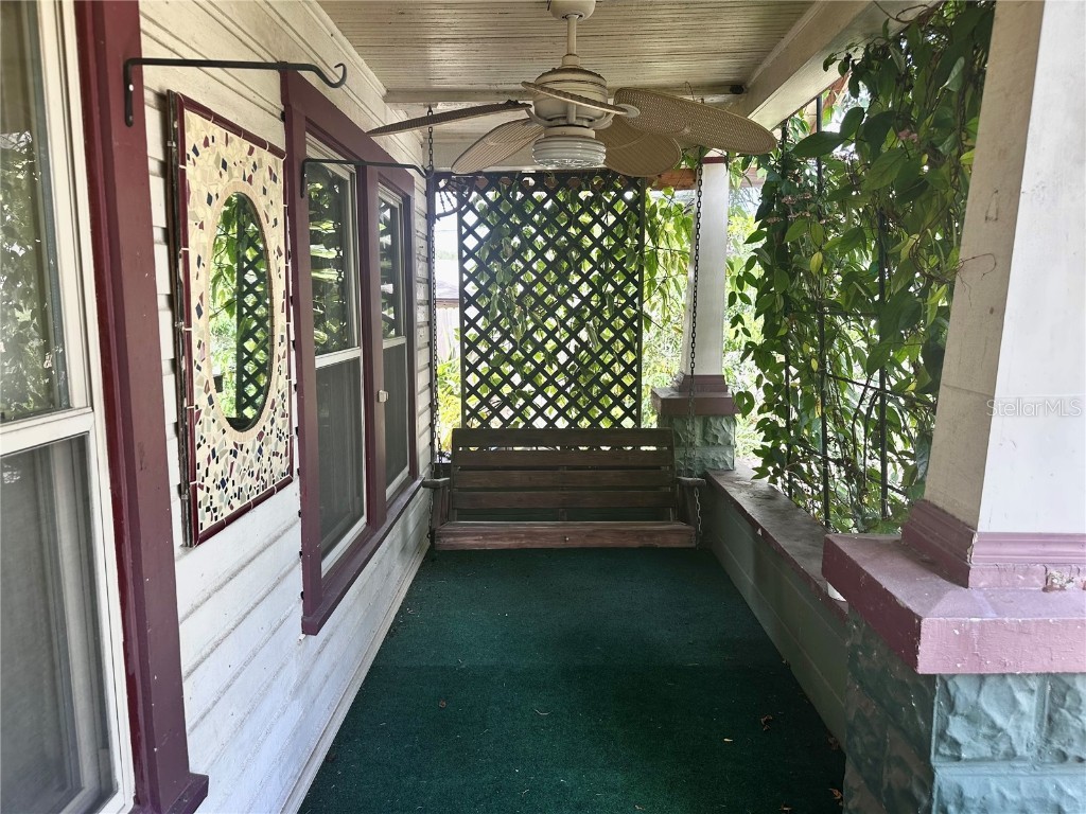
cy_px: 407
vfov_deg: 56.8
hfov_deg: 71.6
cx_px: 543
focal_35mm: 24
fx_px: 753
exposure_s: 1/182
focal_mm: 6.86
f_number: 1.78
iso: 64
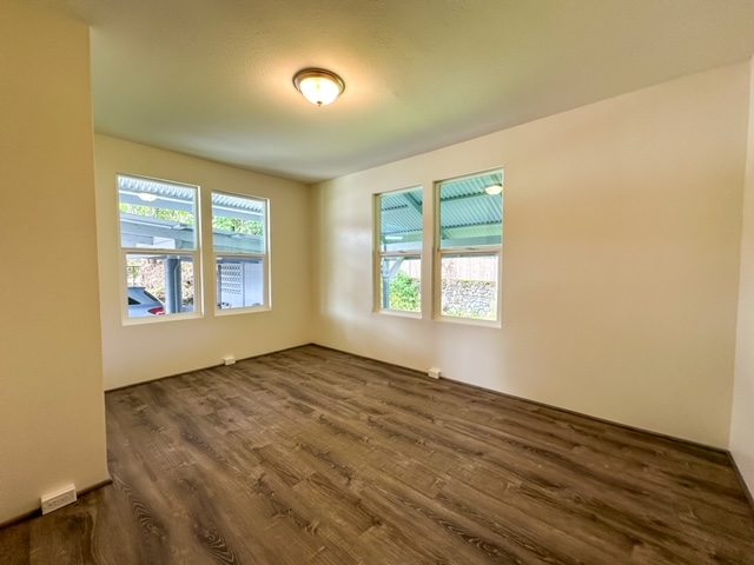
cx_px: 377
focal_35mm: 14
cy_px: 282
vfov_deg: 85.7
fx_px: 305
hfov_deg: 102.1
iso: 125
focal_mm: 2.22
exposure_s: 1/120
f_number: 2.2
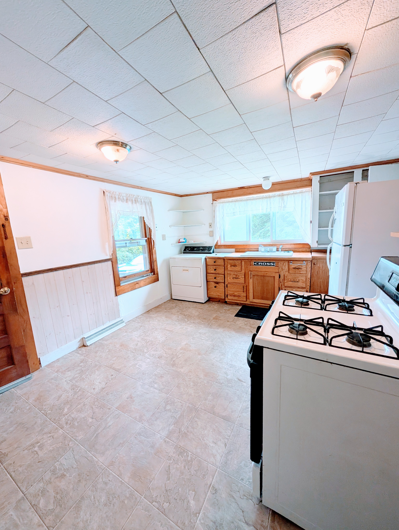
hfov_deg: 94.6
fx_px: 184
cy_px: 265
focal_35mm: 12
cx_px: 200
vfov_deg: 110.5
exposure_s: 1/130
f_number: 1.7
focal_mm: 2.02
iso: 52
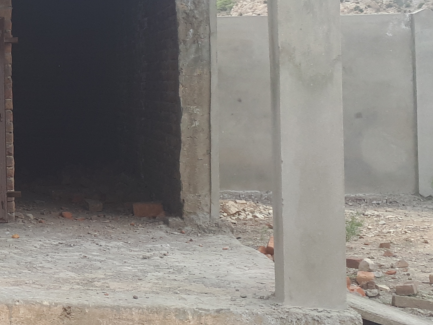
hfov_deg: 20.1
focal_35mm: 84
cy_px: 28
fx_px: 1051
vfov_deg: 17.3
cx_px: -213
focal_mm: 3.6
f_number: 1.9
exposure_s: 1/402
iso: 40
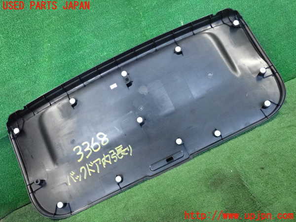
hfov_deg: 51.4
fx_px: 308
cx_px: 148
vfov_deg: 39.7
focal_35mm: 36
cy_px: 111
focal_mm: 6.37
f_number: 2.5
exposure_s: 1/125
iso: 2500
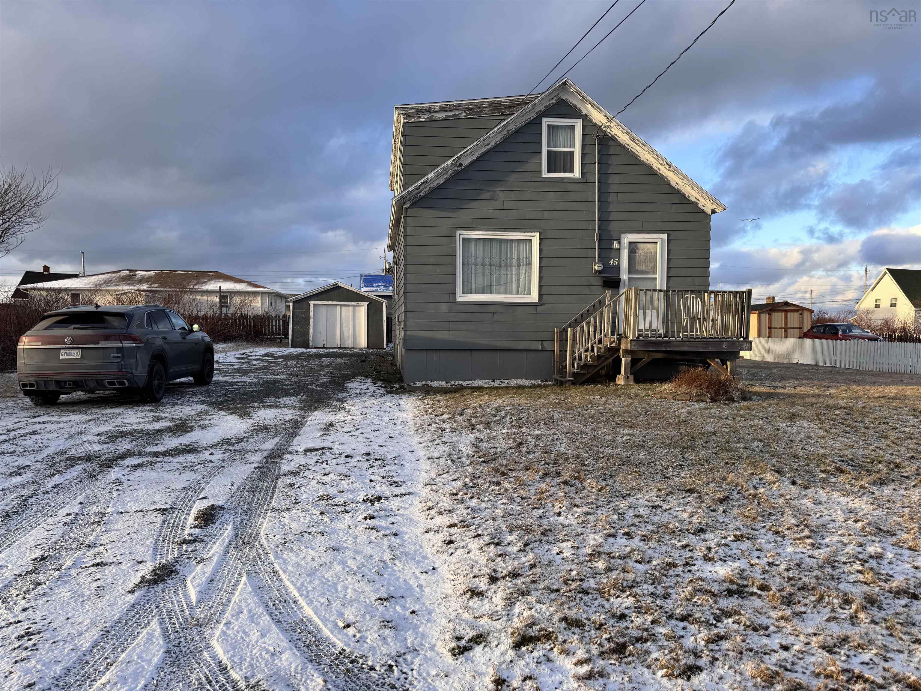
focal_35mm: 24
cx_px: 460
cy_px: 346
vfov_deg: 56.8
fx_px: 639
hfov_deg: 71.6
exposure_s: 1/888
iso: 80
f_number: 1.78
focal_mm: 6.76
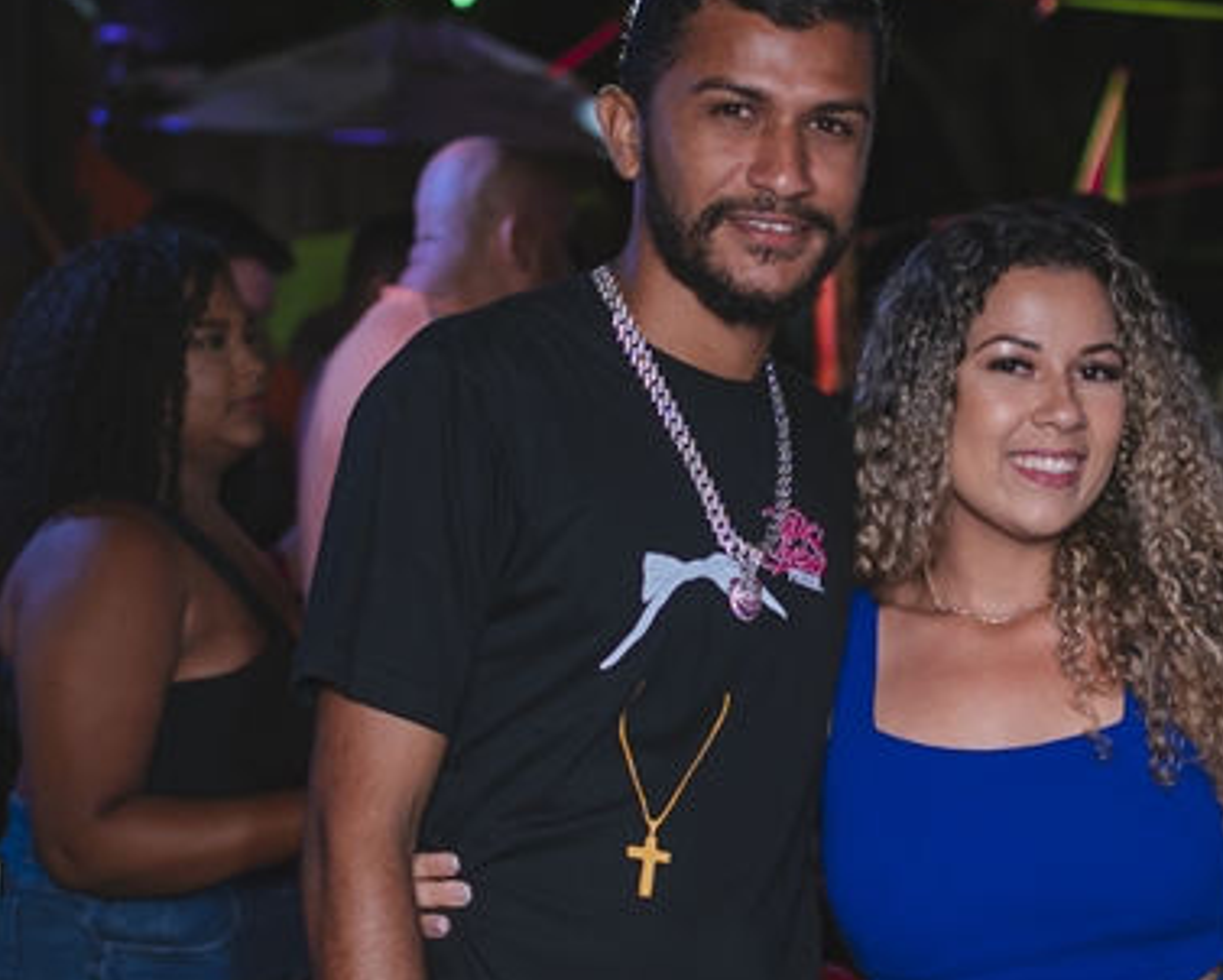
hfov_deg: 19.7
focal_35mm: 97
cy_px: 654
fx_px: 3510
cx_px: 863
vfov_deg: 15.9
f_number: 2.5
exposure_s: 1/200
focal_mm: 35
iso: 800
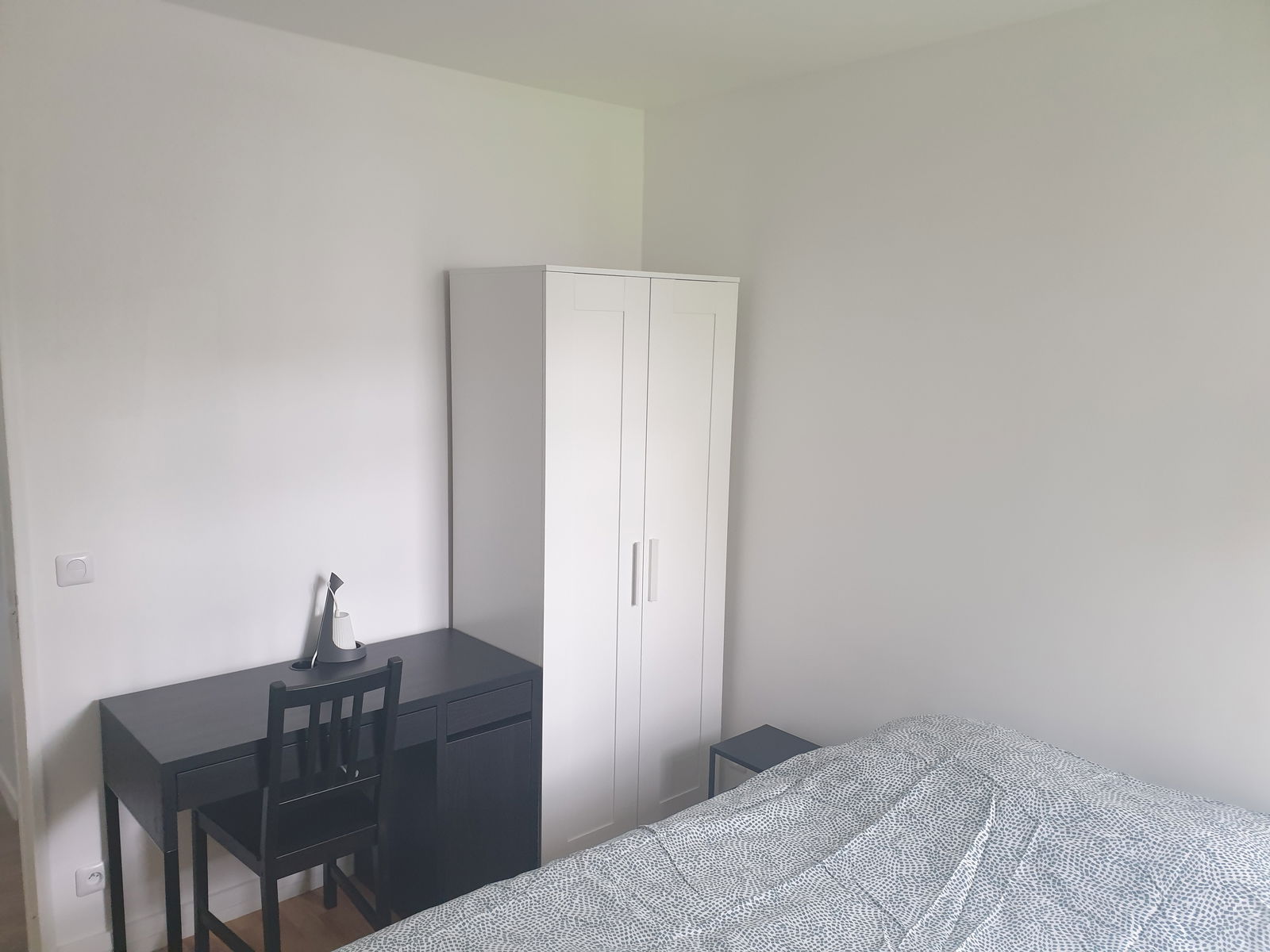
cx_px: 635
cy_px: 476
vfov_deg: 53.1
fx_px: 954
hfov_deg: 67.3
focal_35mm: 26
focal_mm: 4.3
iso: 160
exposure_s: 1/50
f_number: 2.4
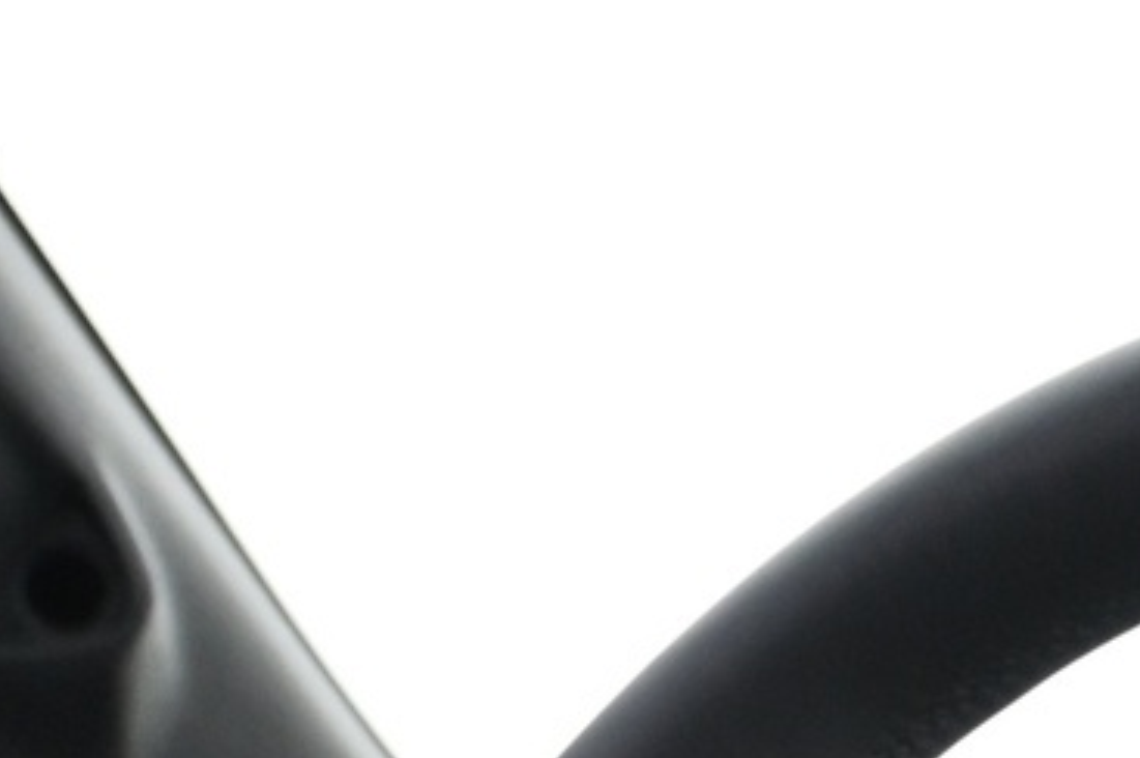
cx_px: 1404
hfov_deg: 10.5
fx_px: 6081
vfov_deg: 6.9
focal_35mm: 192
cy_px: 1547
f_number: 4.8
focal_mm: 29
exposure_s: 1/15
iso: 1600
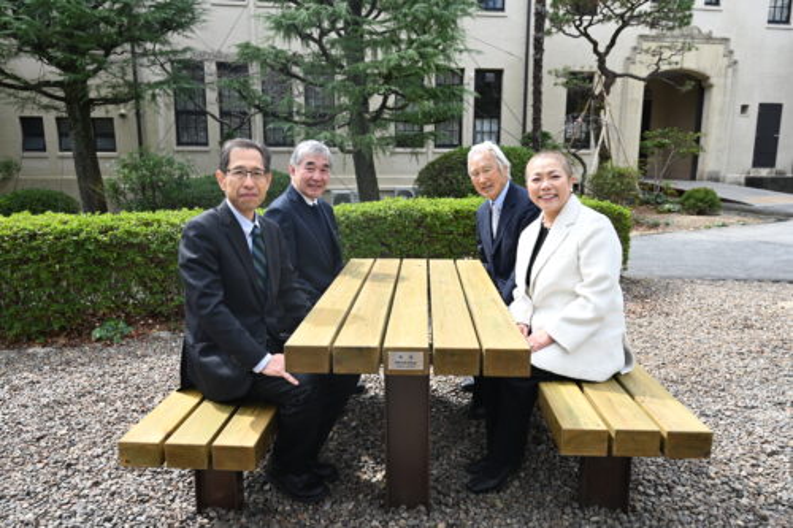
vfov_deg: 49.5
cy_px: 264
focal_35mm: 26
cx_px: 396
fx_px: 573
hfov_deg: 69.4
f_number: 5
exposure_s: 1/250
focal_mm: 26
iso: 200
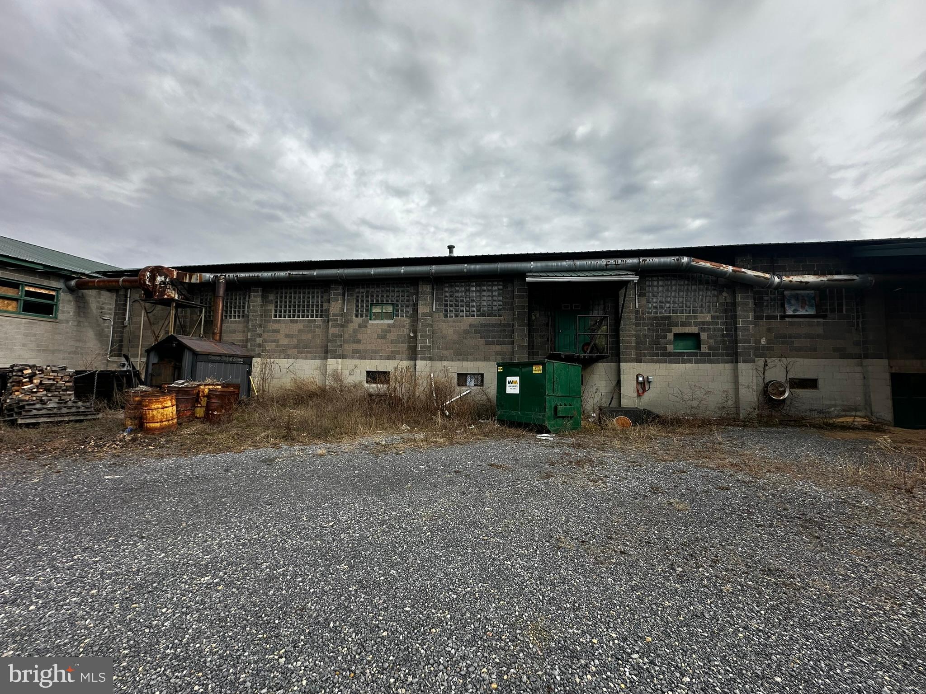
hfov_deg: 102.1
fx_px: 375
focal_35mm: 14
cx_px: 463
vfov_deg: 85.7
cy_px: 347
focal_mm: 2.22
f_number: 2.2
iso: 40
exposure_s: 1/1247
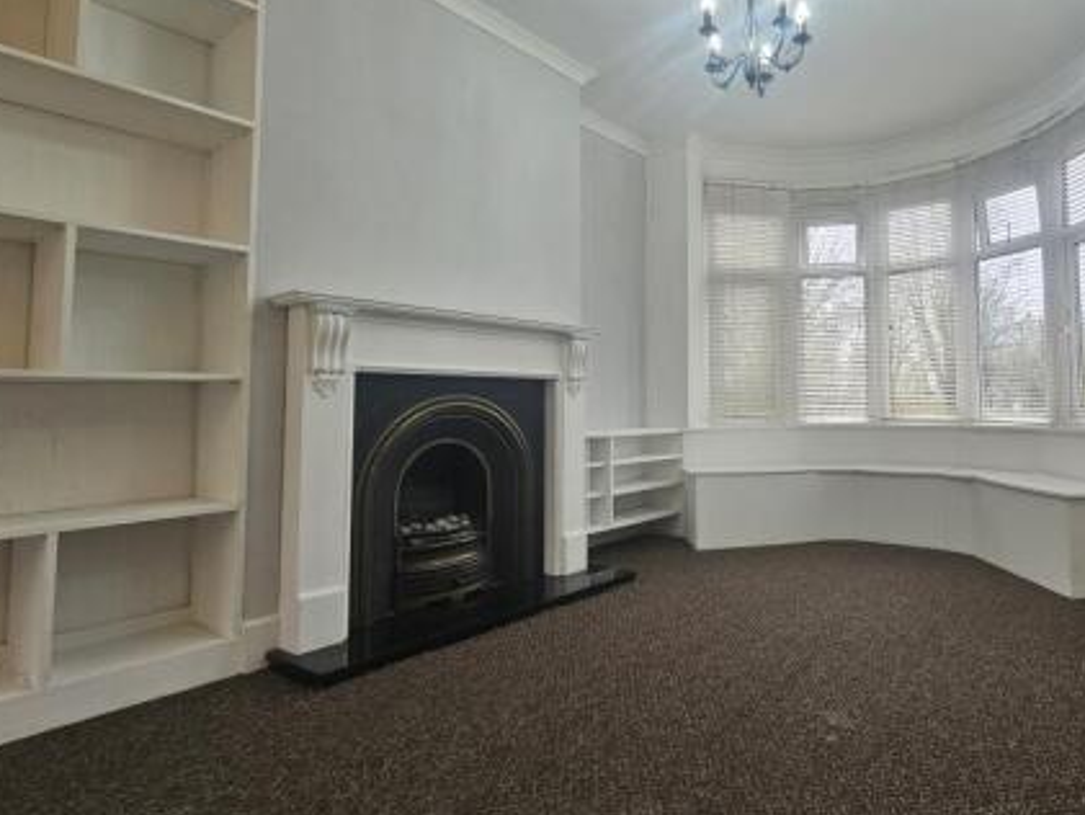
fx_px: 564
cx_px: 733
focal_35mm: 18
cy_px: 373
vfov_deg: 71.5
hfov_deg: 84.4
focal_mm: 2.2
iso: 64
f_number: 2.2
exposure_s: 1/101
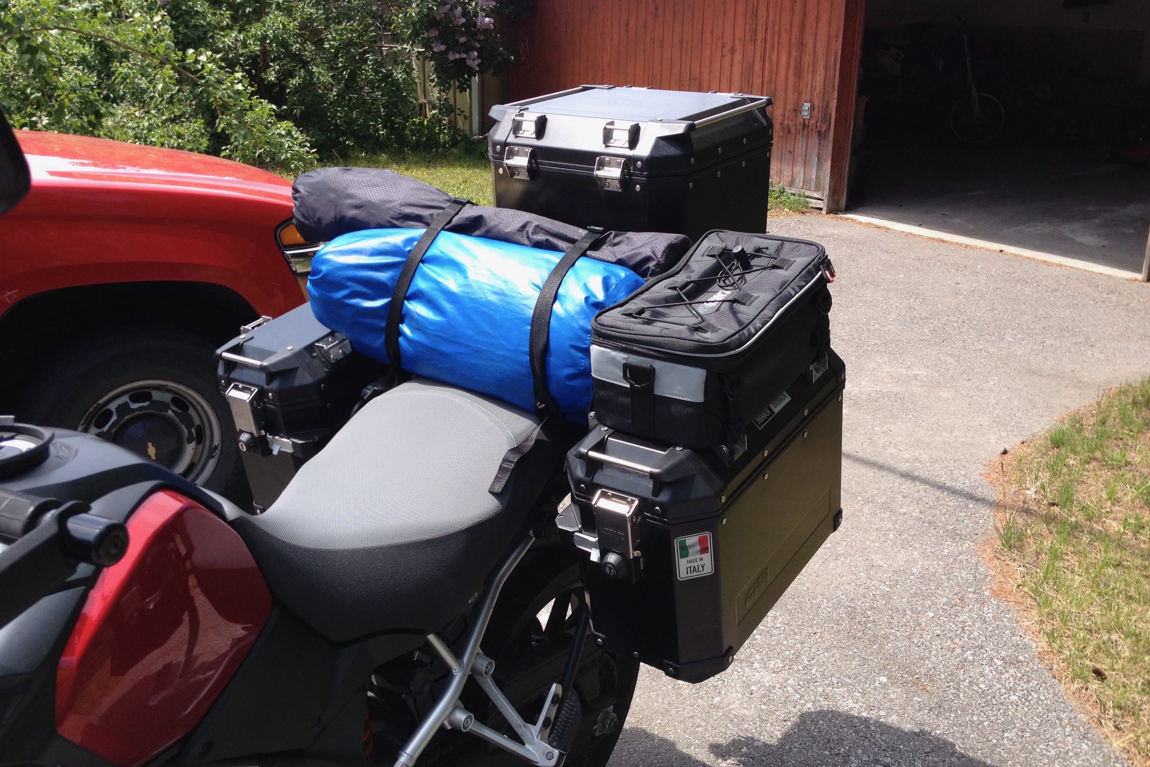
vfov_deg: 35.9
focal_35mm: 37
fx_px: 1182
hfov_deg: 51.9
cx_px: 568
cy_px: 401
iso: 50
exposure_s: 1/593
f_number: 2.4
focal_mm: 4.28
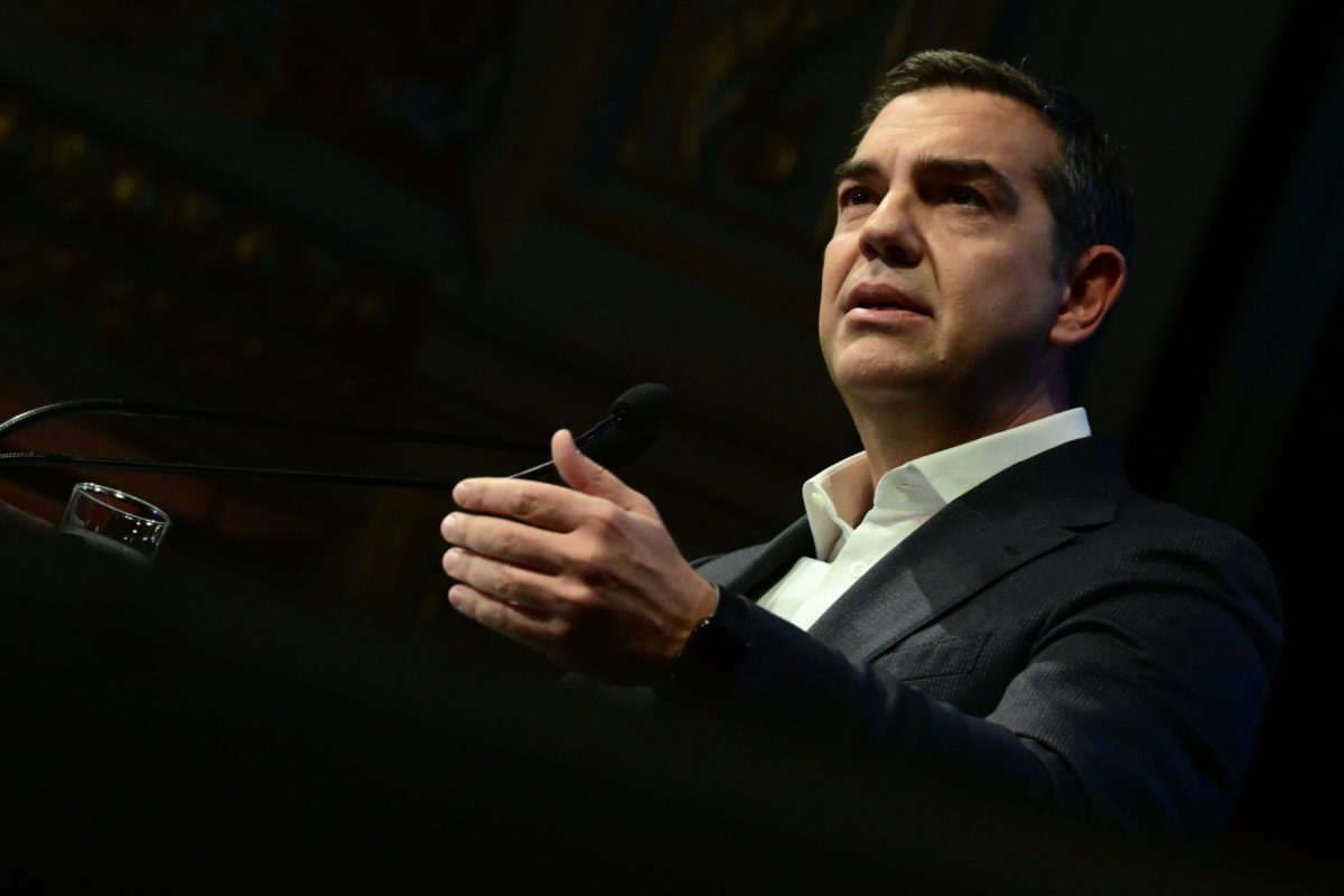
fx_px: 8959
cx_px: 672
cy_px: 448
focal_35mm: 240
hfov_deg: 8.6
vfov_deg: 5.7
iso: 8000
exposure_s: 1/500
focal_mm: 160
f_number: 6.3
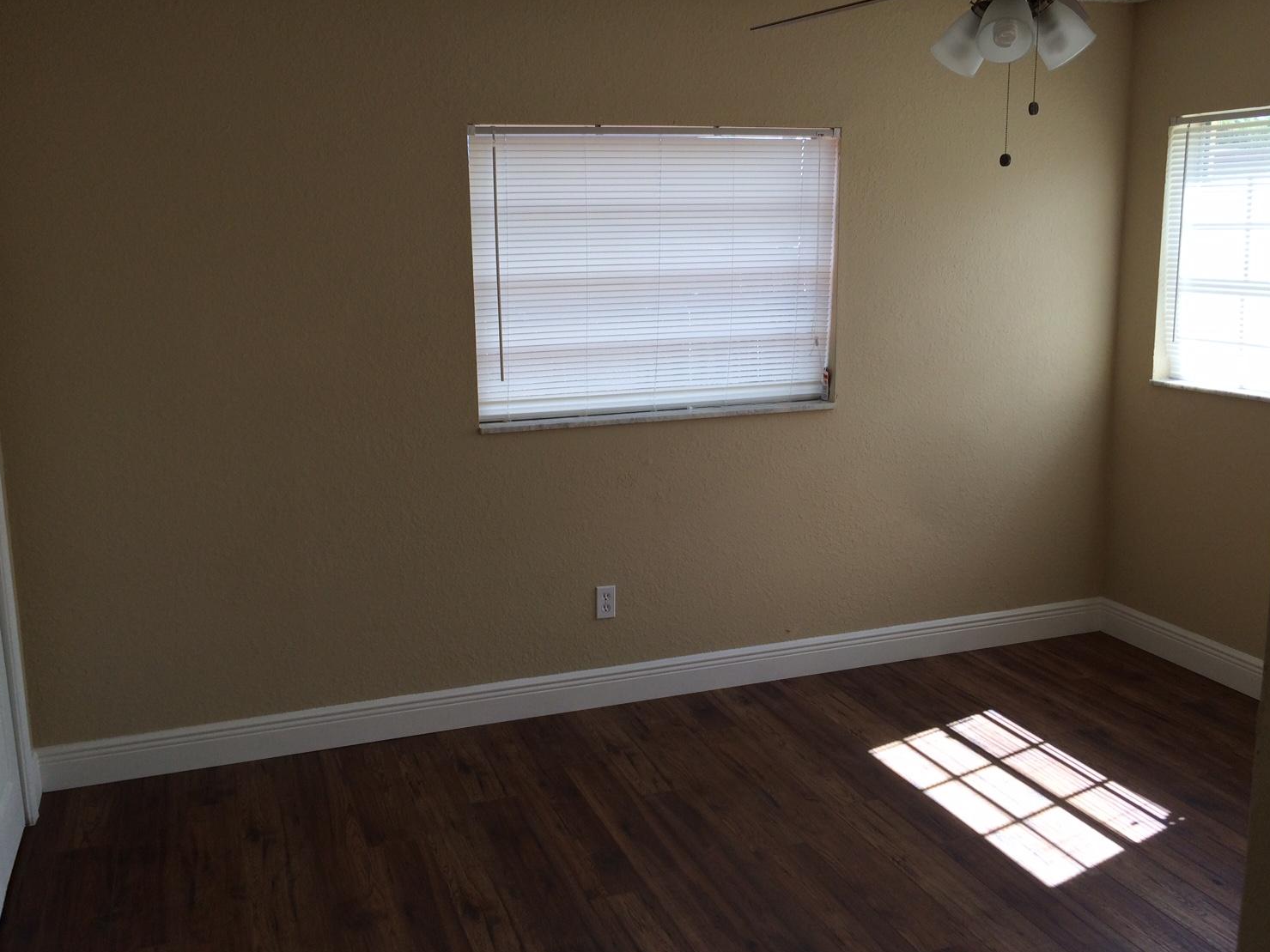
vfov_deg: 44.1
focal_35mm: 32
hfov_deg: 56.8
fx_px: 1174
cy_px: 453
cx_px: 591
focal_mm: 4.15
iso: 32
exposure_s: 1/228
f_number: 2.2
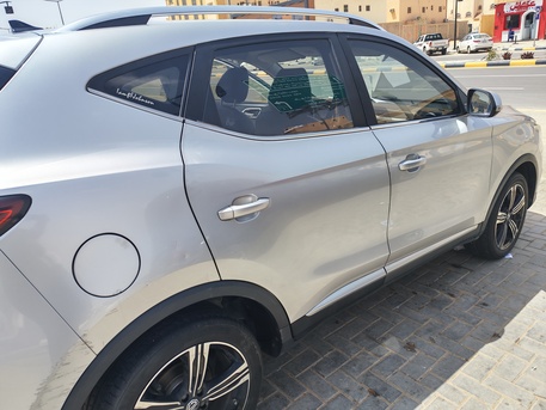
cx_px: 273
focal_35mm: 27
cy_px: 205
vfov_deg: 51.4
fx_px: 426
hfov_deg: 65.3
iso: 50
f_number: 1.9
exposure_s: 1/860
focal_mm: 6.12
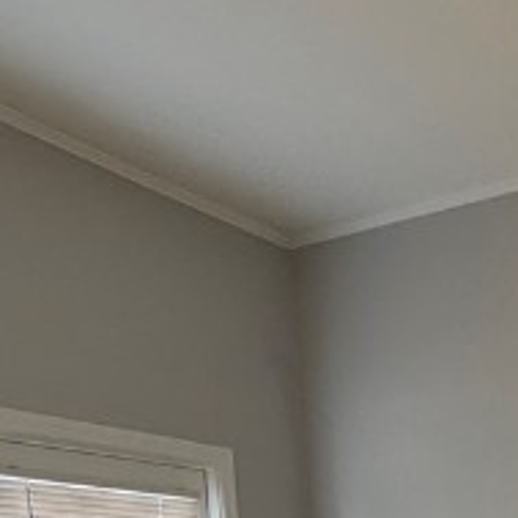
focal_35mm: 67
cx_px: 504
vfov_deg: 21.5
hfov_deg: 24.7
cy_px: 784
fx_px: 1134
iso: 250
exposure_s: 1/120
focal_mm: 2.22
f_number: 2.2
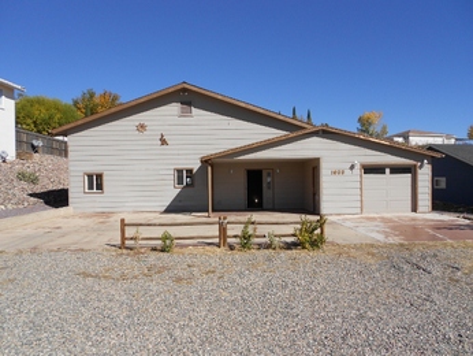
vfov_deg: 53.1
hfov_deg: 67.3
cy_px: 178
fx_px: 356
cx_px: 236
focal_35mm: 26
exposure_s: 1/1500
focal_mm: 4.6
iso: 80
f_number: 3.2
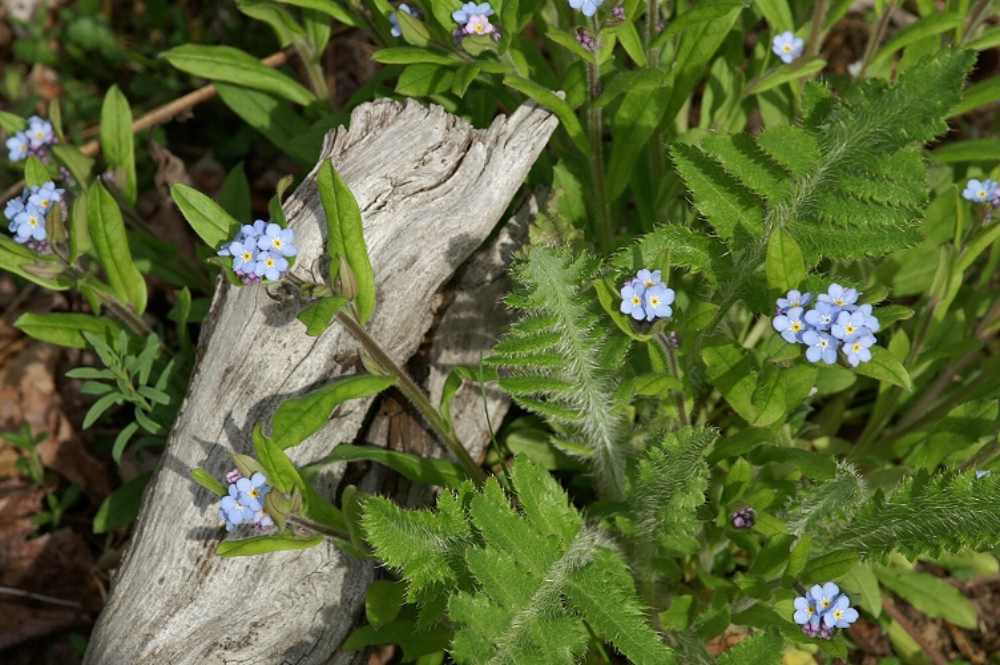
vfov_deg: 8.7
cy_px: 332
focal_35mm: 158
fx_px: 4371
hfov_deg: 13.1
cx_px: 500
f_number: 11
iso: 100
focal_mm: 105
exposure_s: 1/200
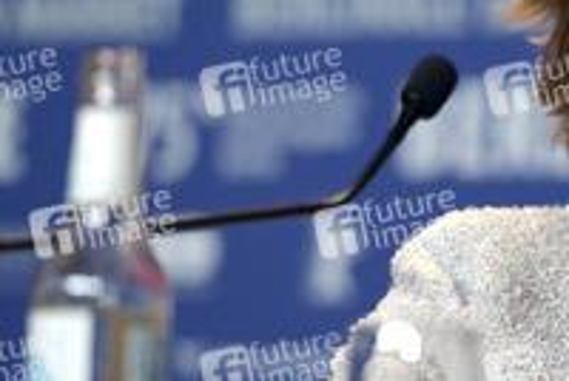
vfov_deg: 3.1
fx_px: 7123
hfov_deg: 4.6
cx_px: 596
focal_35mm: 450
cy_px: 154
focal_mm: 200
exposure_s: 1/320
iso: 2000
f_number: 4
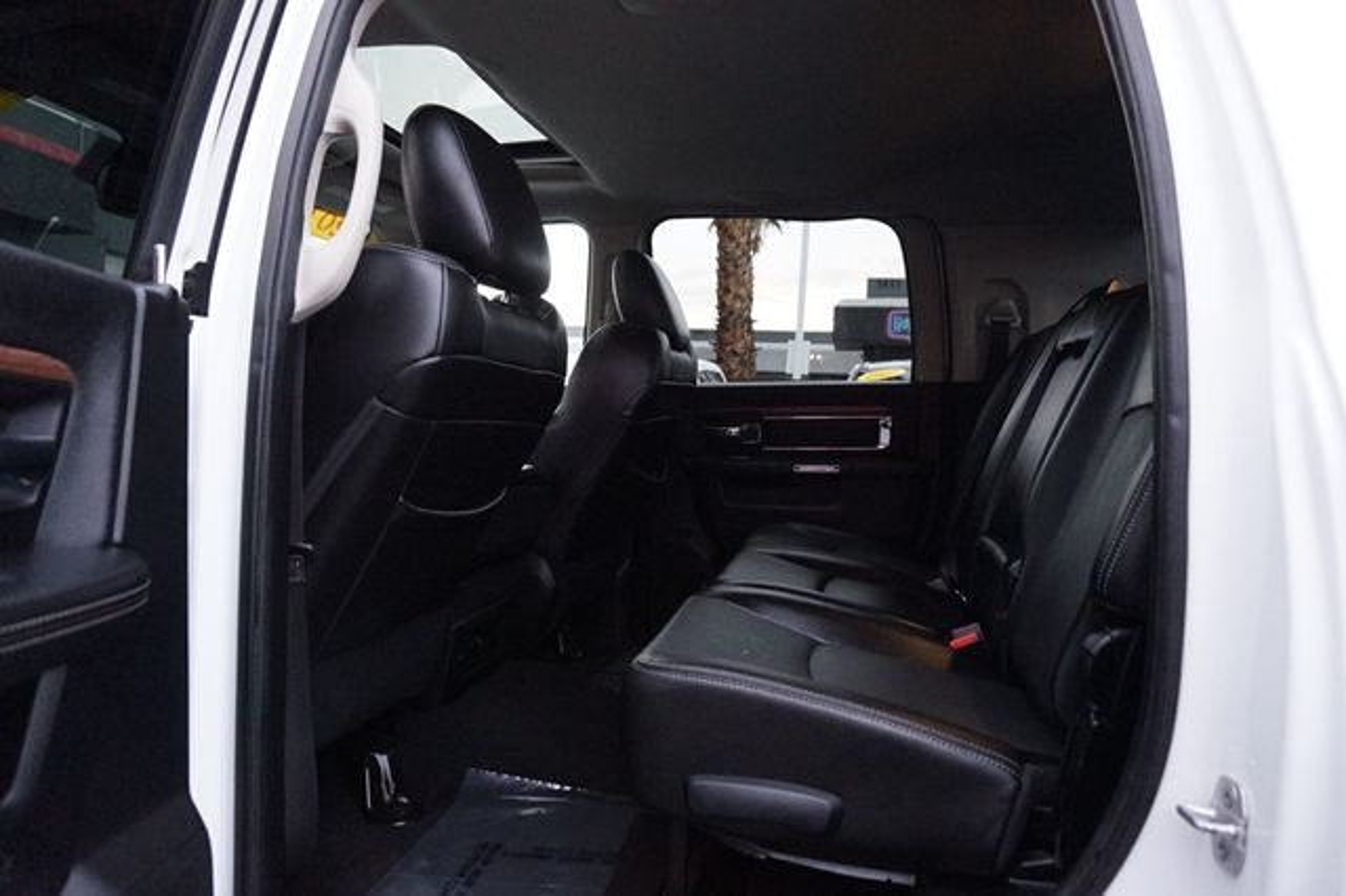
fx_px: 897
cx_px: 673
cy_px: 448
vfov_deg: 53.1
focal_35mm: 24
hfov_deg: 73.8
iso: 3200
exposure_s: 1/125
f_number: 3.5
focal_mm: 16
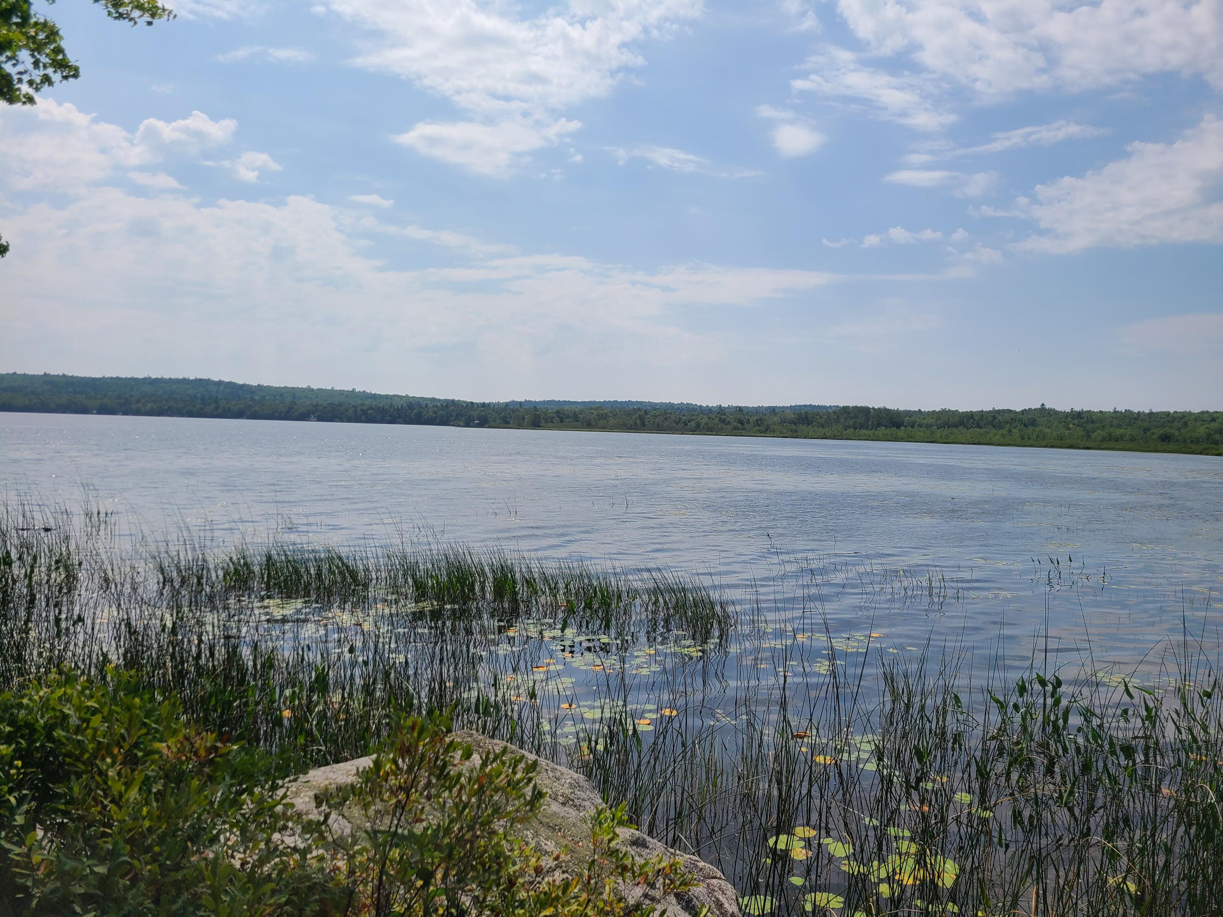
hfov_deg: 67.3
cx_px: 612
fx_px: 919
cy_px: 458
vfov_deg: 53.1
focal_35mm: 26
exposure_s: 1/5328
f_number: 1.8
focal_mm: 5.4
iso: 40
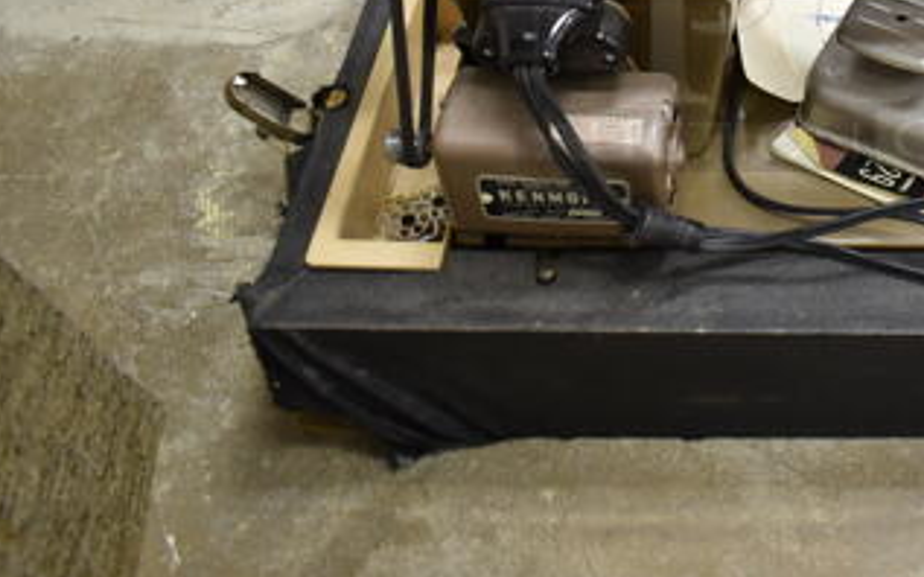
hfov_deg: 35.8
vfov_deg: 23.5
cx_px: 842
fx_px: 1334
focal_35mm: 53
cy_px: 17
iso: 800
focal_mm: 18
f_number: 3.5
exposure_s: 1/30
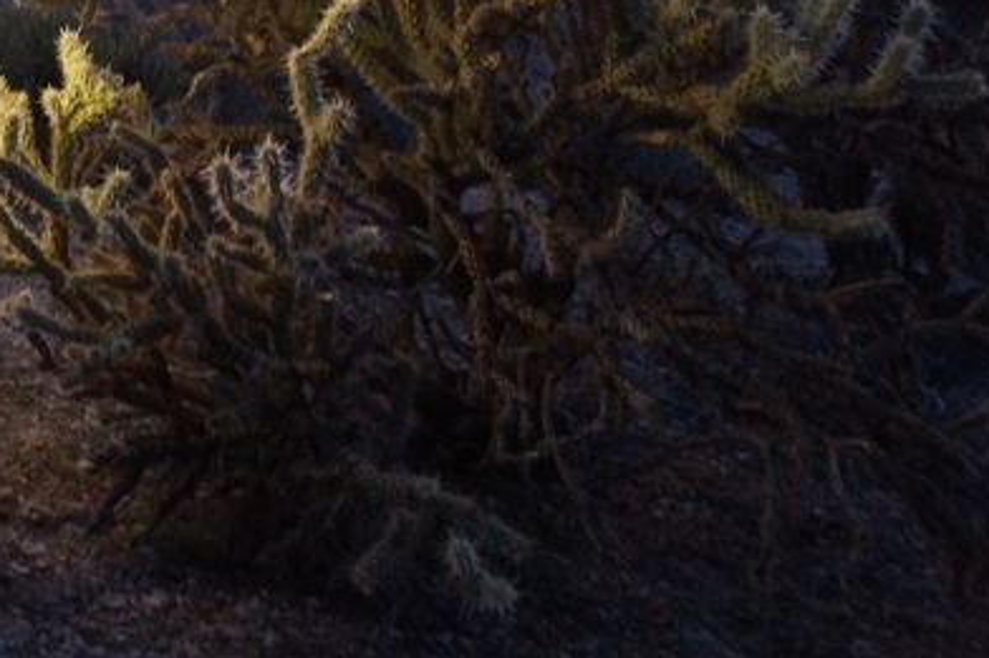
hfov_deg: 21.1
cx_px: -146
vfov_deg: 14.7
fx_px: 2499
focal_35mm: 91
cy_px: -44
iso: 1600
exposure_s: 1/15
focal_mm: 26
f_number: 4
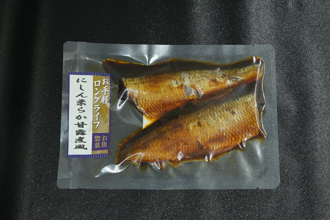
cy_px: 110
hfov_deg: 26.3
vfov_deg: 17.7
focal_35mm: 77
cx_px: 165
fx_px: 706
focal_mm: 51.7
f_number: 6.3
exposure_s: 1/160
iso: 2000
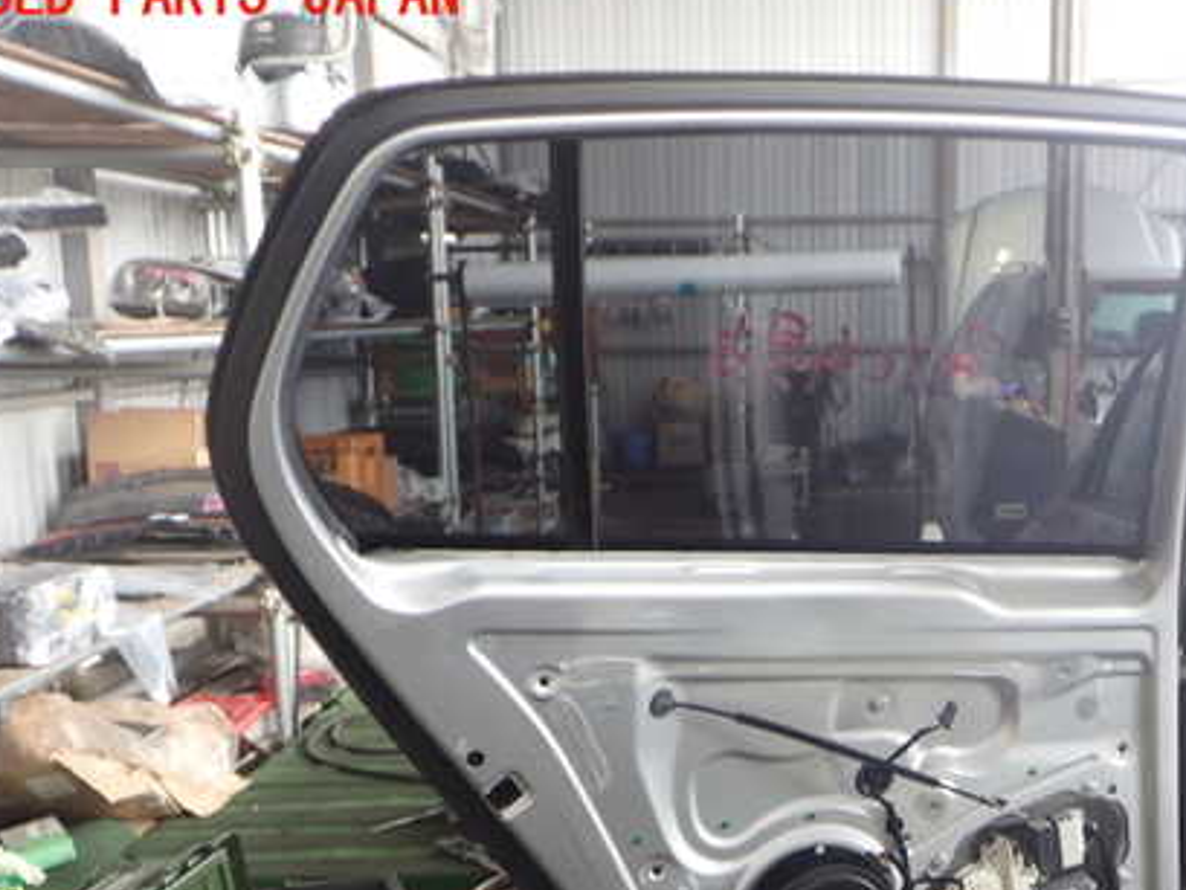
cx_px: 803
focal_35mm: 44
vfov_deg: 32.5
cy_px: 612
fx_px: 1508
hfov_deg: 42.3
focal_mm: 5.4
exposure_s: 1/60
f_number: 2.3
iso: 200
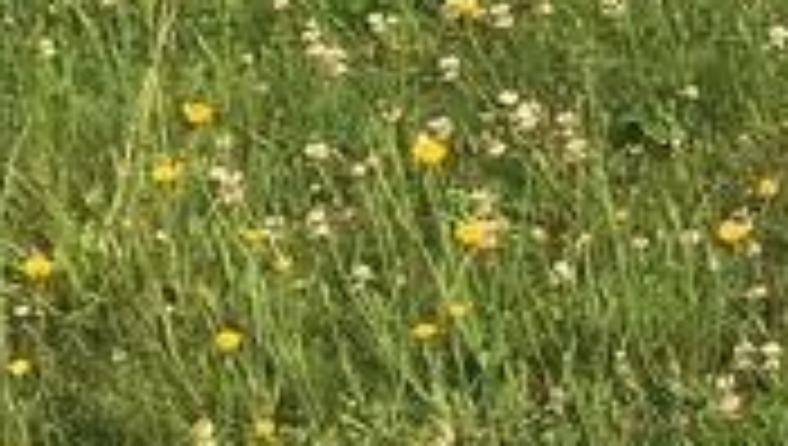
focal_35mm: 168
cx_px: 1934
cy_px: -716
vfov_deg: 6.8
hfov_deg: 10.8
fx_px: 3515
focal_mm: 4.15
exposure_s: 1/1083
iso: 25
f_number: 2.2
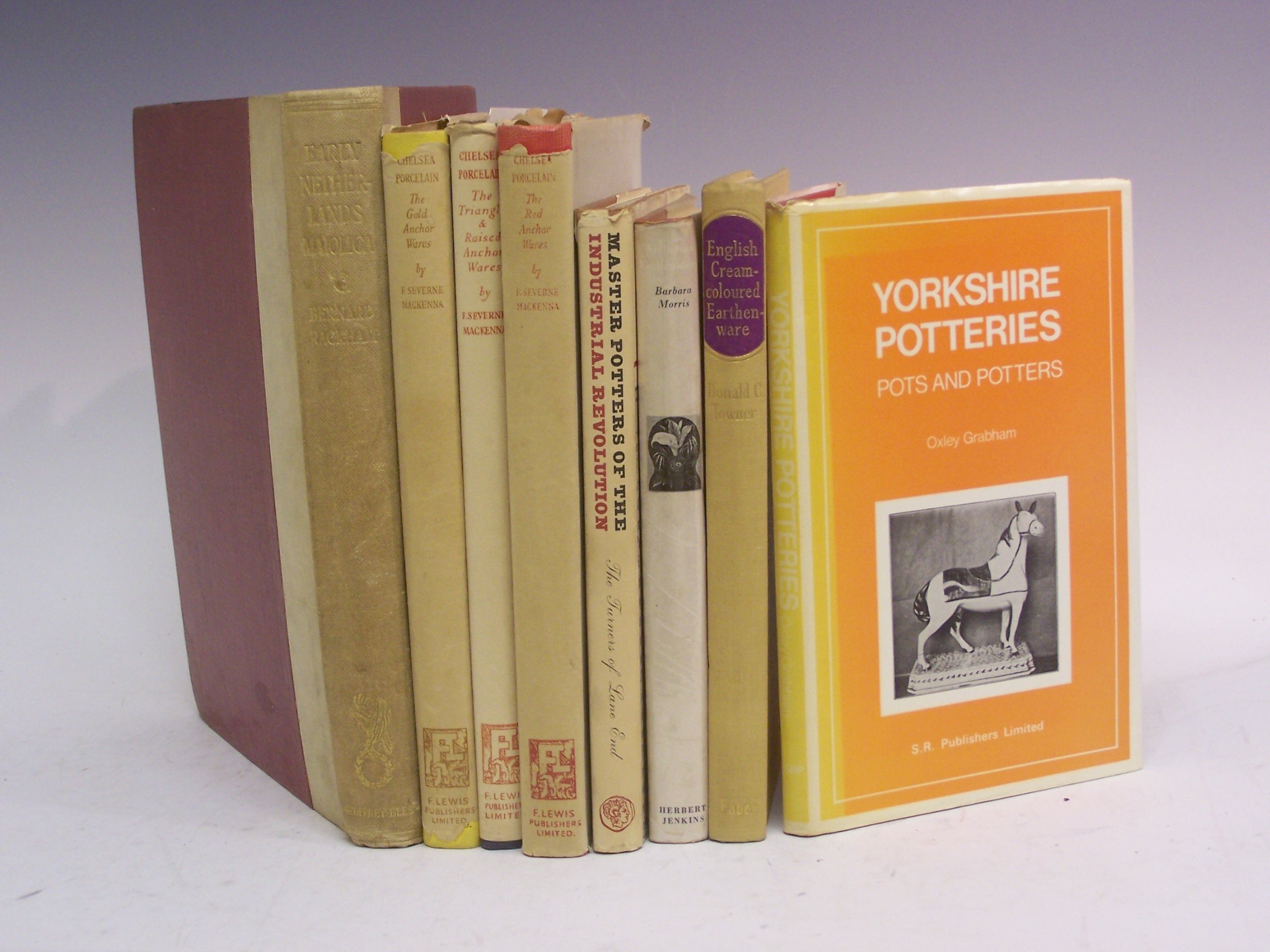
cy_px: 476
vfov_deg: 22.9
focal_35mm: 64
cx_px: 635
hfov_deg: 30.3
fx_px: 2348
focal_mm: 10.7
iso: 140
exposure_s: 1/15
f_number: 3.2
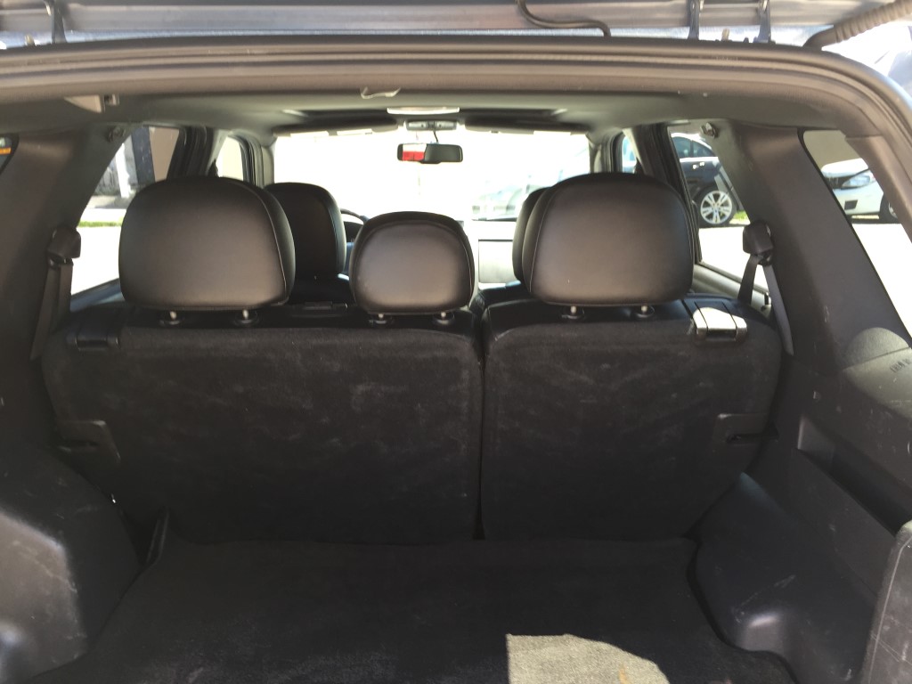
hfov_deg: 61.7
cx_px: 456
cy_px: 342
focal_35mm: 29
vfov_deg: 48.2
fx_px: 764
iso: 32
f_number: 2.2
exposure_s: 1/40
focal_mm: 4.15
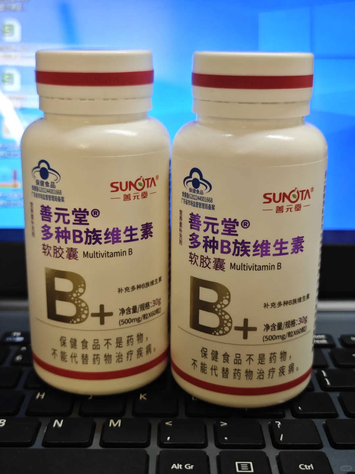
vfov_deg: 41.2
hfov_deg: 31.5
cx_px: 178
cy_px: 237
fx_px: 629
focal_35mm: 46
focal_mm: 8.7
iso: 400
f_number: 1.9
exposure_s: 1/41
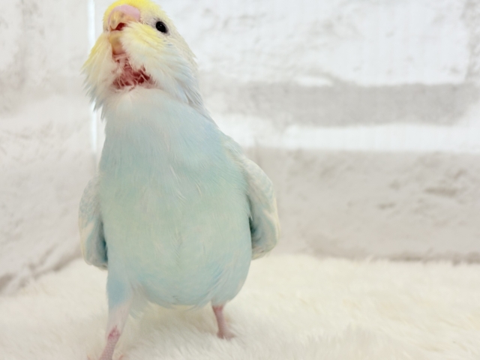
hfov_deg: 36.8
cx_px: 240
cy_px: 180
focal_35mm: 52
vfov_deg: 28.0
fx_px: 721
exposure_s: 1/100
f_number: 1.6
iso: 40
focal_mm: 5.96
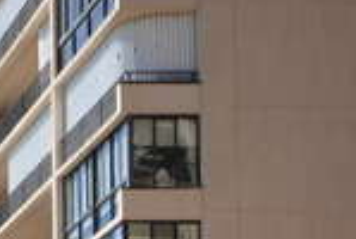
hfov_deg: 12.0
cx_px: -327
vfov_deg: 8.2
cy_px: 583
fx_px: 1526
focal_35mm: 154
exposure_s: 1/200
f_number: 8
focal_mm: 20
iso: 100
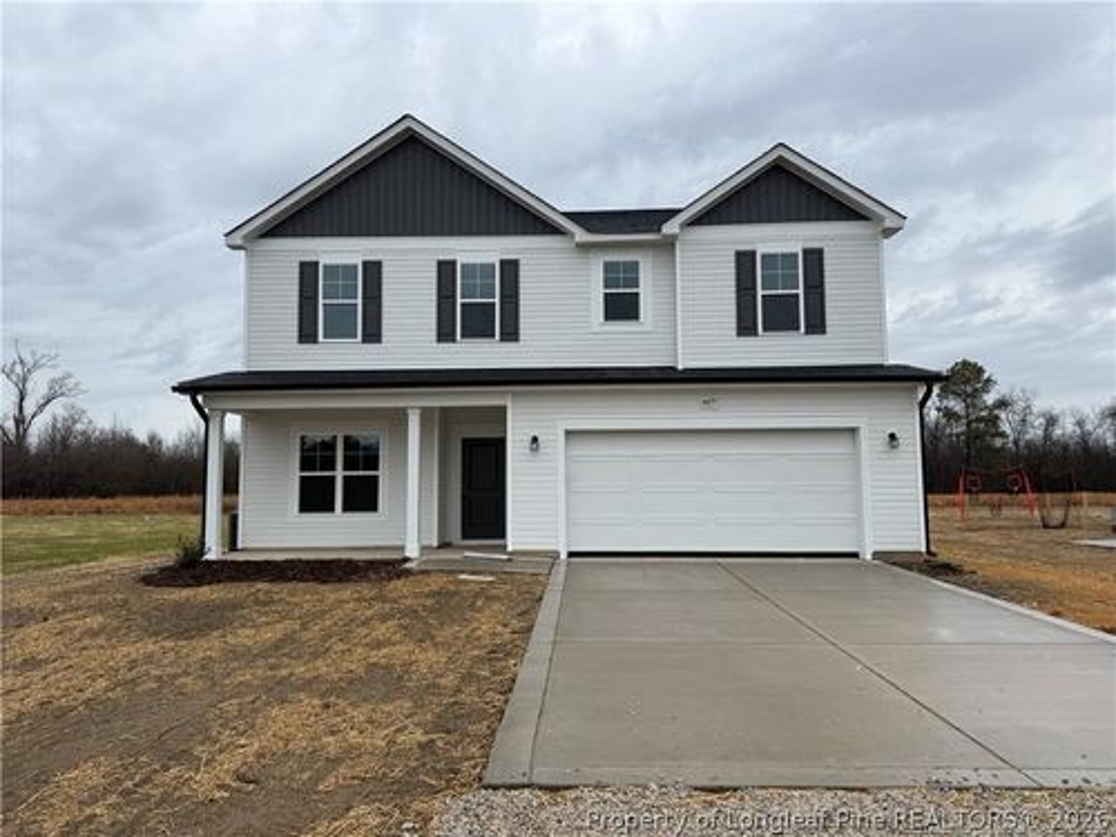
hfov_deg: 71.6
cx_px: 558
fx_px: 774
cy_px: 418
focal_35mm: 24
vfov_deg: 56.8
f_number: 1.78
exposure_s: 1/1727
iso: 80
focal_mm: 6.76
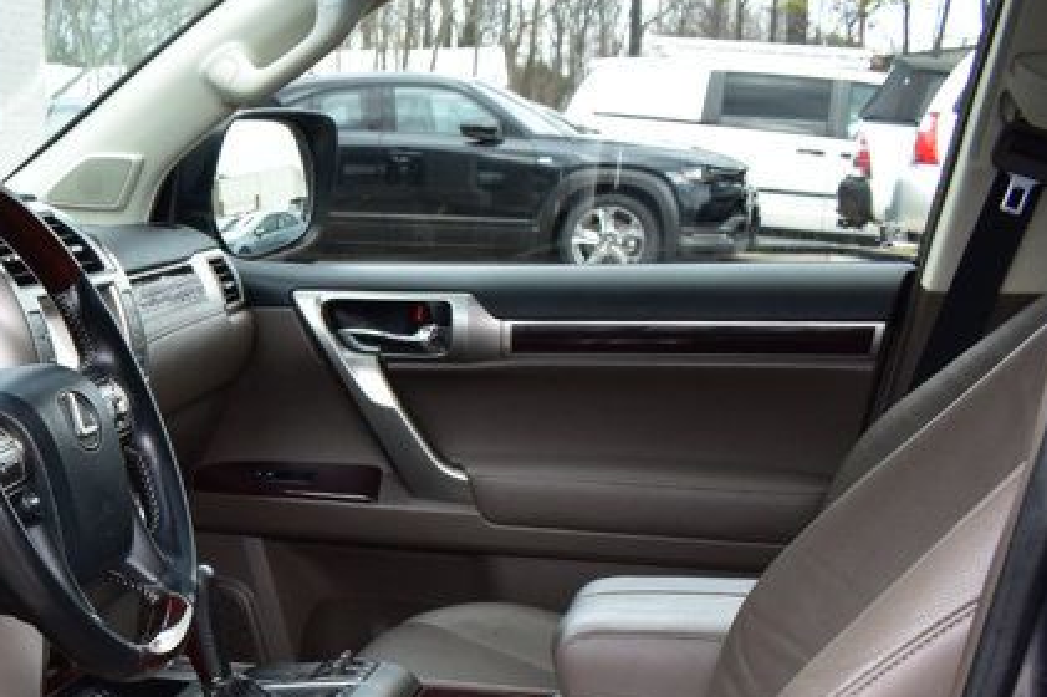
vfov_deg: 18.4
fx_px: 2121
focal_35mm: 73
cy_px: 602
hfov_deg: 25.1
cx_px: -199
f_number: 9
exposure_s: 1/125
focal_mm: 20
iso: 400
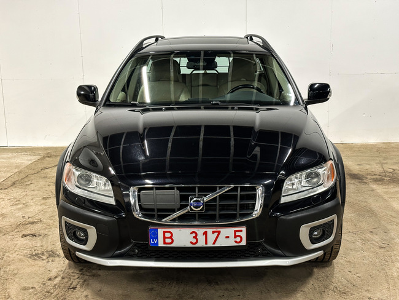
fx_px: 553
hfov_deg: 39.6
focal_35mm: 48
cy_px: 150
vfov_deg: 30.3
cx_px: 200
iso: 250
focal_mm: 6.86
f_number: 1.8
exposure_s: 1/50
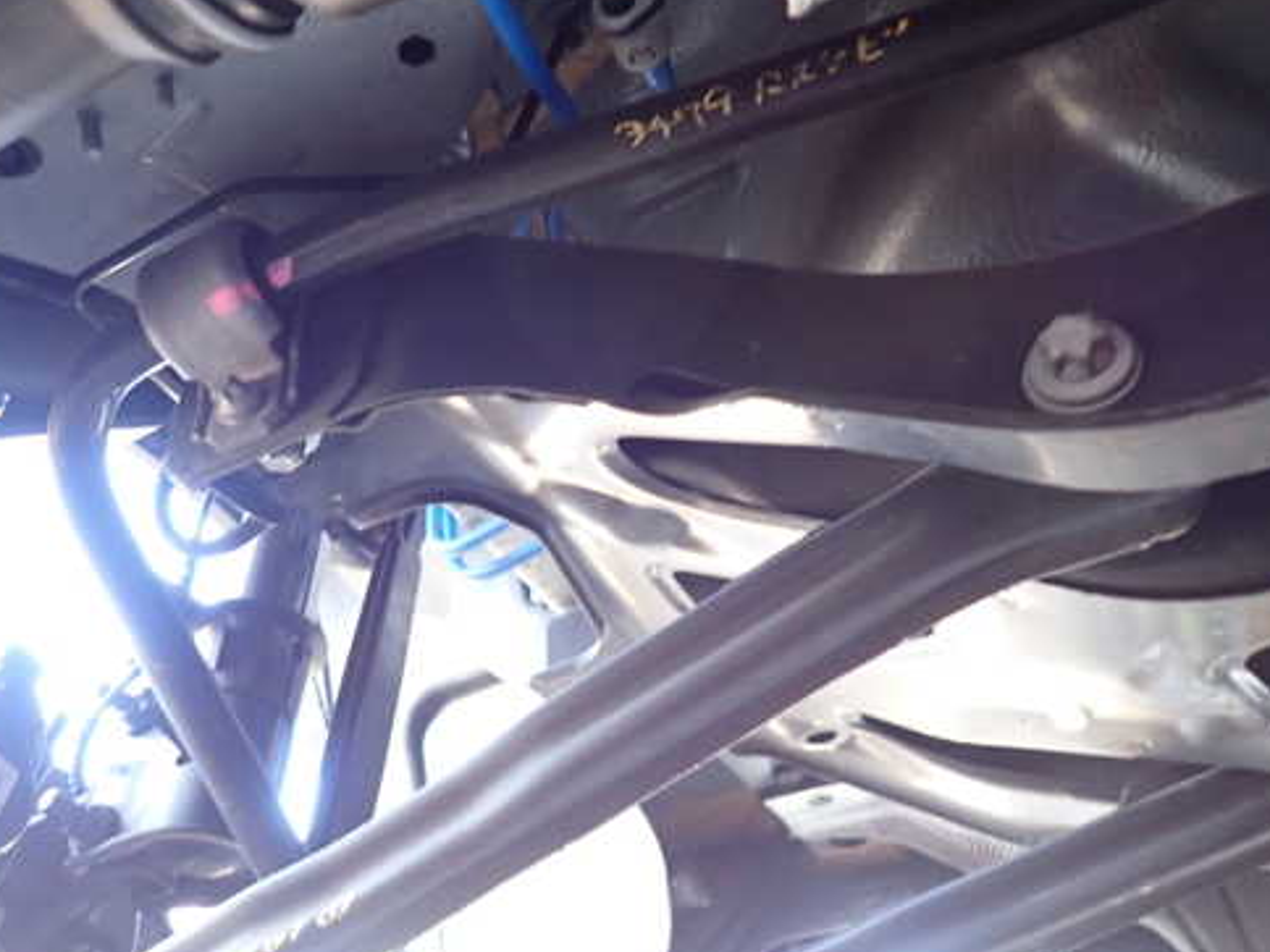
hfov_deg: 58.1
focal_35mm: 31
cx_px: 541
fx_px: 1137
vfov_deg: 45.4
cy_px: 448
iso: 250
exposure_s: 1/30
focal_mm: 4.5
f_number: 2
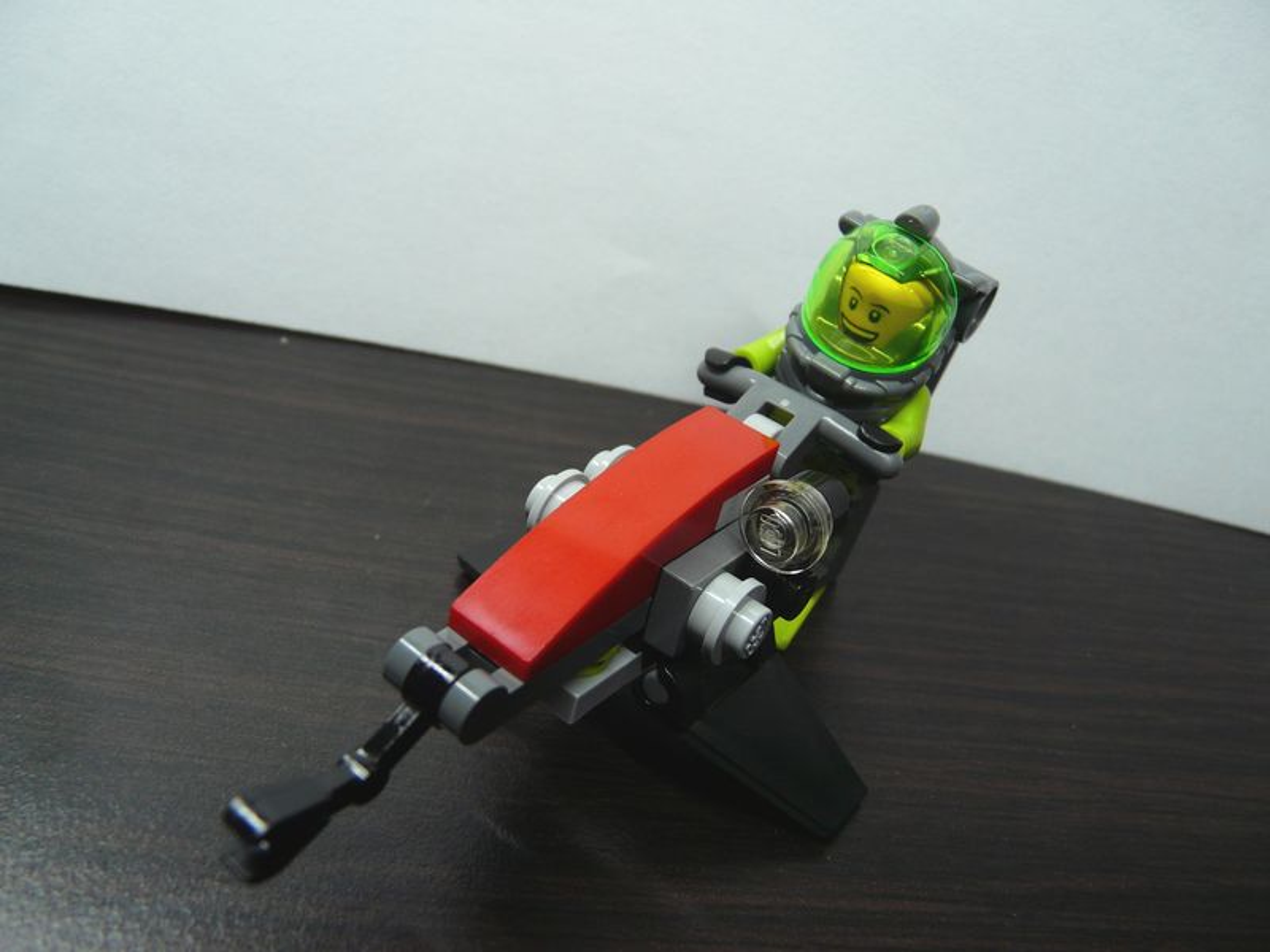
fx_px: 1027
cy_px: 476
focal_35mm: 28
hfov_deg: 63.4
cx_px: 635
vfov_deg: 49.7
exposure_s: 1/50
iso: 100
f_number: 2.8
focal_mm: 4.6
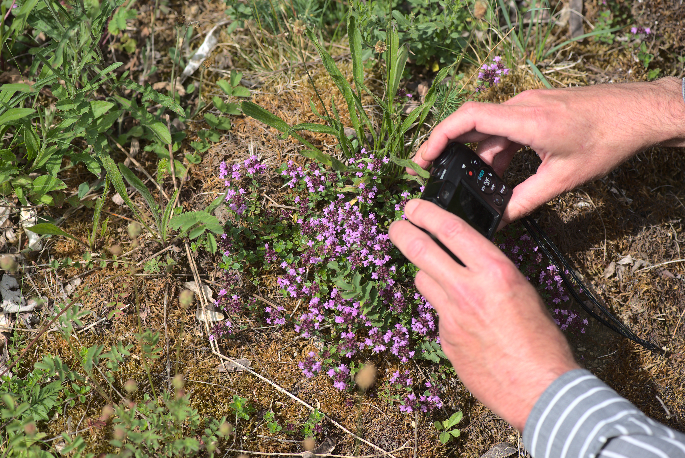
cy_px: 229
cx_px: 342
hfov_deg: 19.4
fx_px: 1999
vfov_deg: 13.1
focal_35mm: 105
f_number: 7.1
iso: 100
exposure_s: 1/500
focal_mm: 105
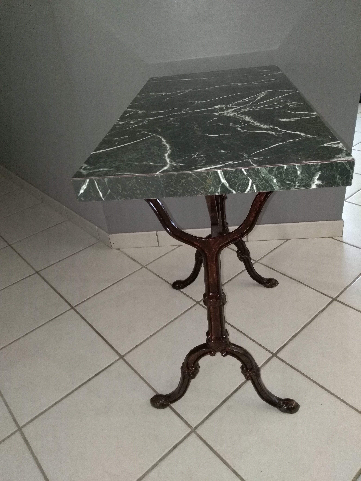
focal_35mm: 26
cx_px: 180
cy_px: 240
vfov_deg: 67.3
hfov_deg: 53.1
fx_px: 362
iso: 688
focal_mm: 3.54
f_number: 2
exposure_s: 1/30.1
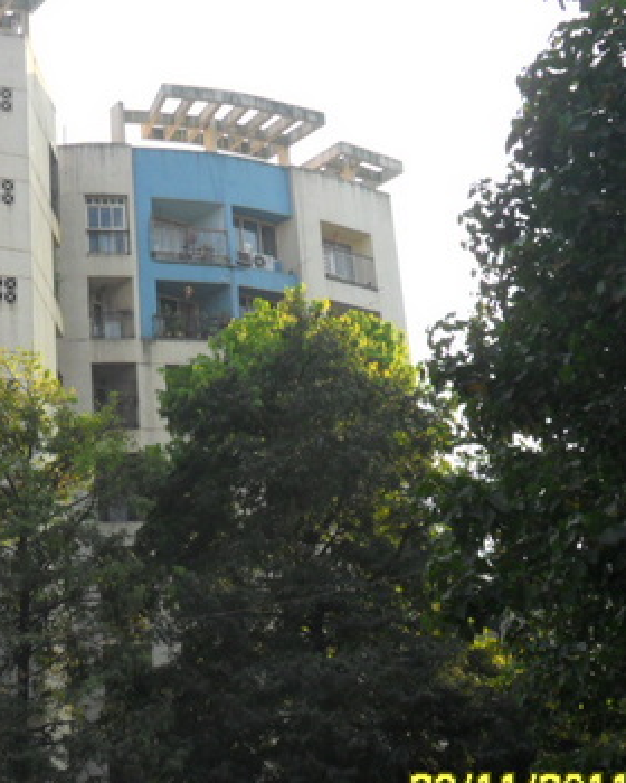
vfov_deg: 28.7
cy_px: 353
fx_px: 1528
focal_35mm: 66
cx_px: -20
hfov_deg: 22.2
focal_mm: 6.6
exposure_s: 1/250
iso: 100
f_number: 4
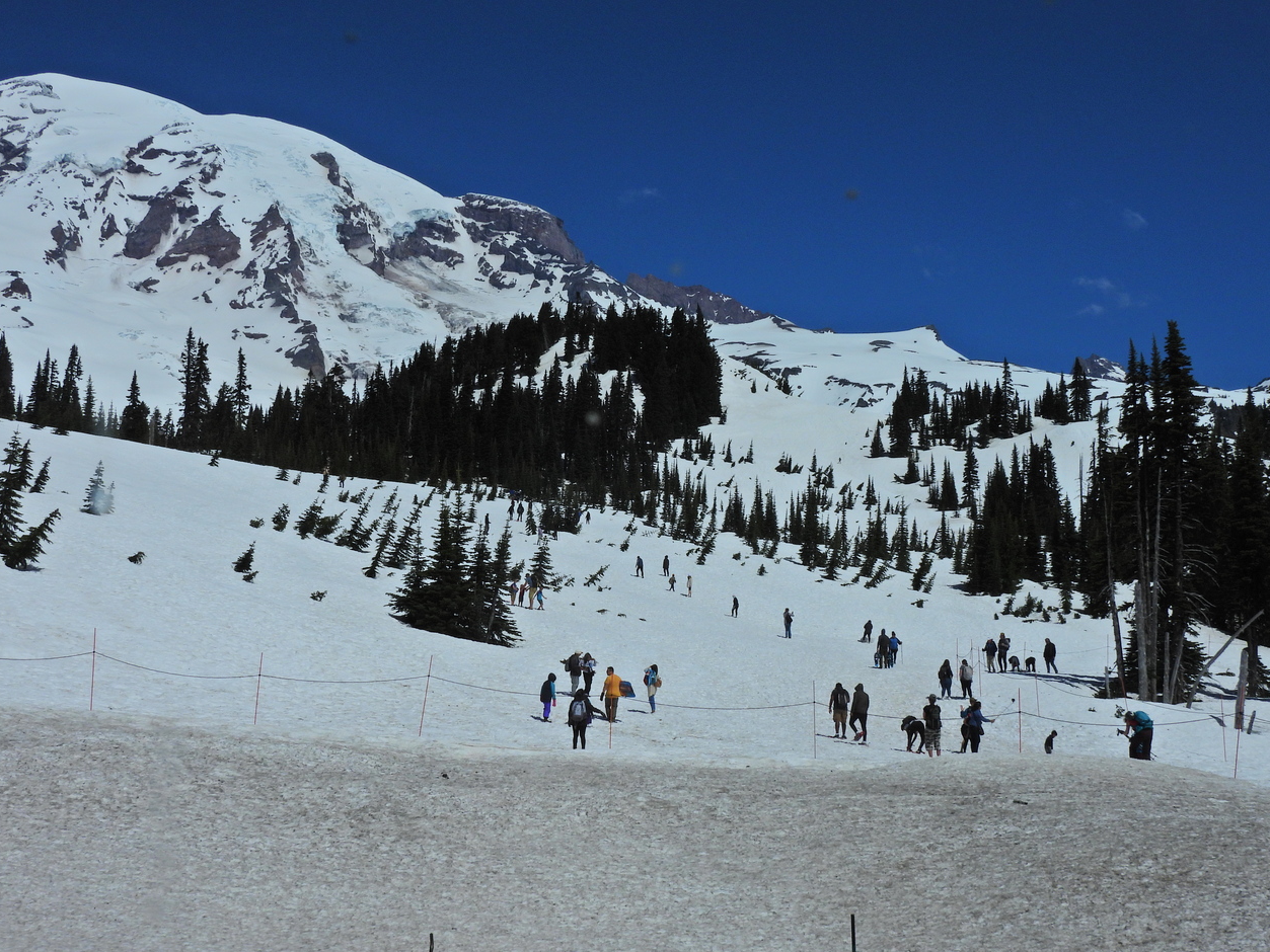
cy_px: 478
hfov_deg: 39.7
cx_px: 629
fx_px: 1761
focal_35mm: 48
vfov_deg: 30.3
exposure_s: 1/1600
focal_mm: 8.4
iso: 100
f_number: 6.3
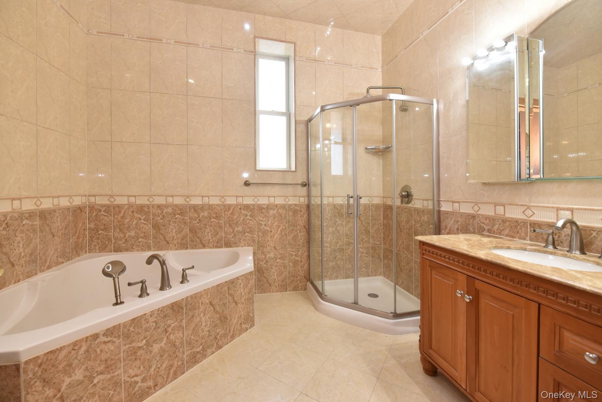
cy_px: 201
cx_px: 301
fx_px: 234
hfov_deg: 104.2
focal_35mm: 14
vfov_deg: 81.3
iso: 1600
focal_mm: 14
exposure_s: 1/160
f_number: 4.5
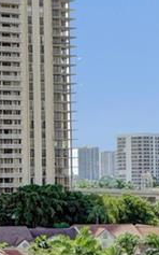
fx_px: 763
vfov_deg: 18.9
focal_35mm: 110
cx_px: -222
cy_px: 166
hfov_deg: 10.3
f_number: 5
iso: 100
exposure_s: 1/500
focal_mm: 16
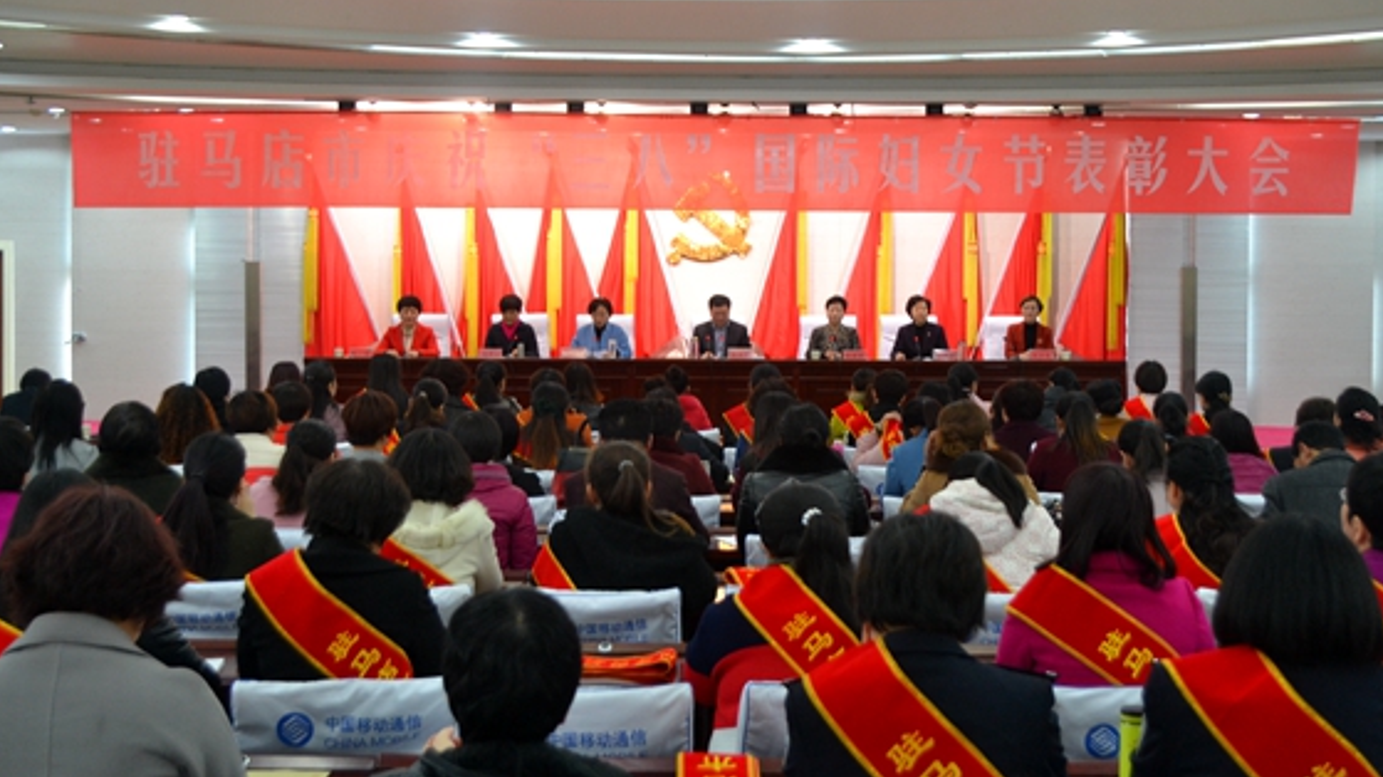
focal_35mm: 54
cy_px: 317
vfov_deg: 22.2
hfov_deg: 38.5
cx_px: 725
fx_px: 1980
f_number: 4.8
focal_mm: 32
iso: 720
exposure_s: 1/15
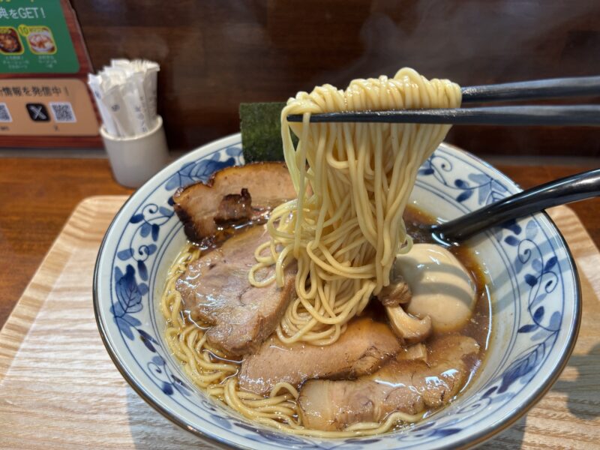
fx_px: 451
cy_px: 225
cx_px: 300
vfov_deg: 53.1
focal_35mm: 26
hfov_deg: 67.3
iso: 100
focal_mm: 5.96
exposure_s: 1/100
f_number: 1.6
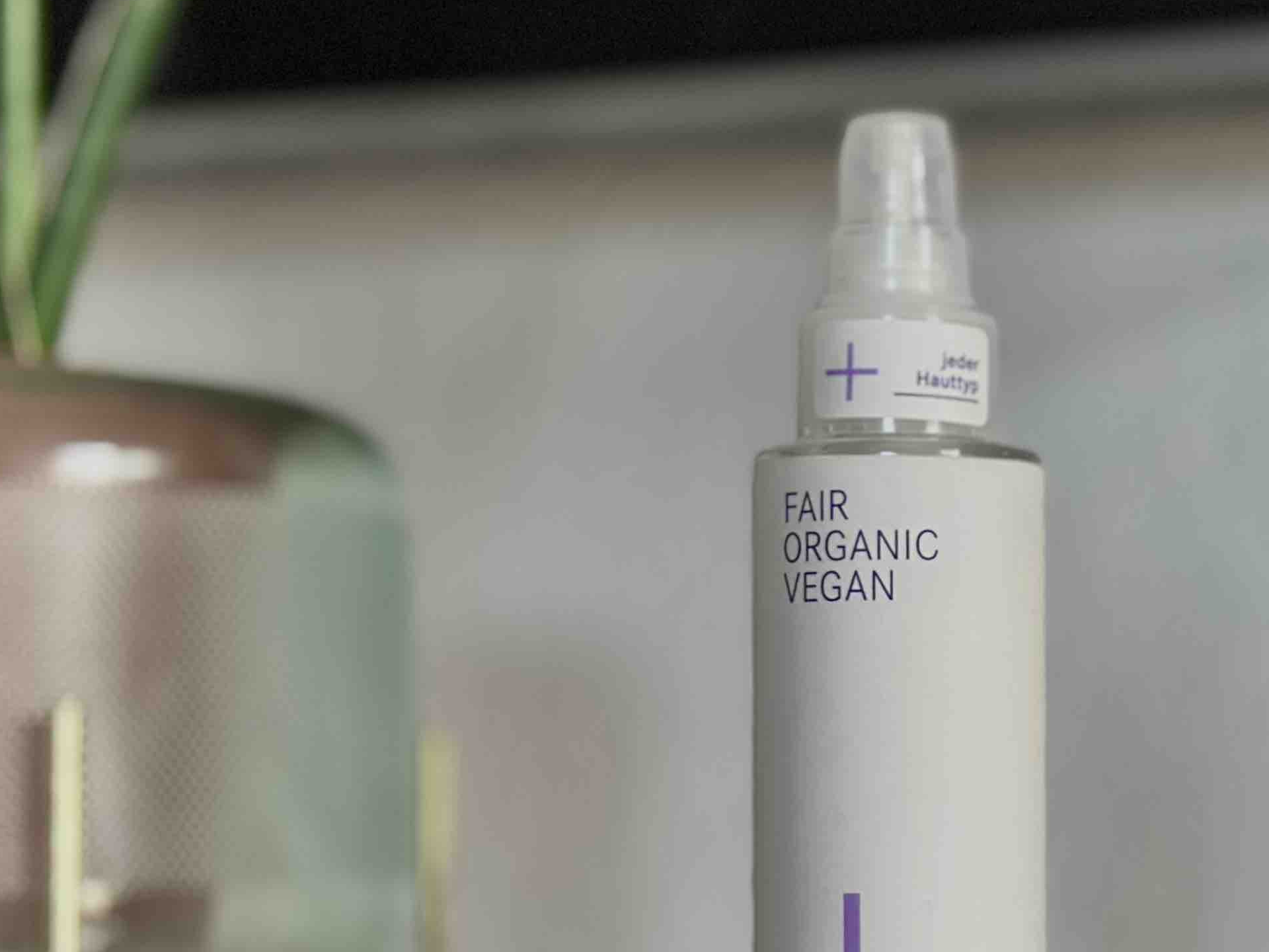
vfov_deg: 14.7
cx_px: 1271
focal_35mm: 100
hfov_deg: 19.1
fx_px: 3666
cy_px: 738
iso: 125
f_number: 1.78
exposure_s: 1/77
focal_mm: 6.86
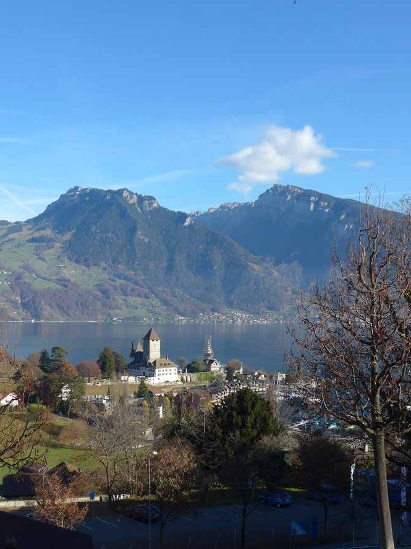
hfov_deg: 31.4
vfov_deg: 41.2
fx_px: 728
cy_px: 277
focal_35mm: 46
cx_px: 161
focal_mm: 7
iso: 80
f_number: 2.8
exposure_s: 1/800
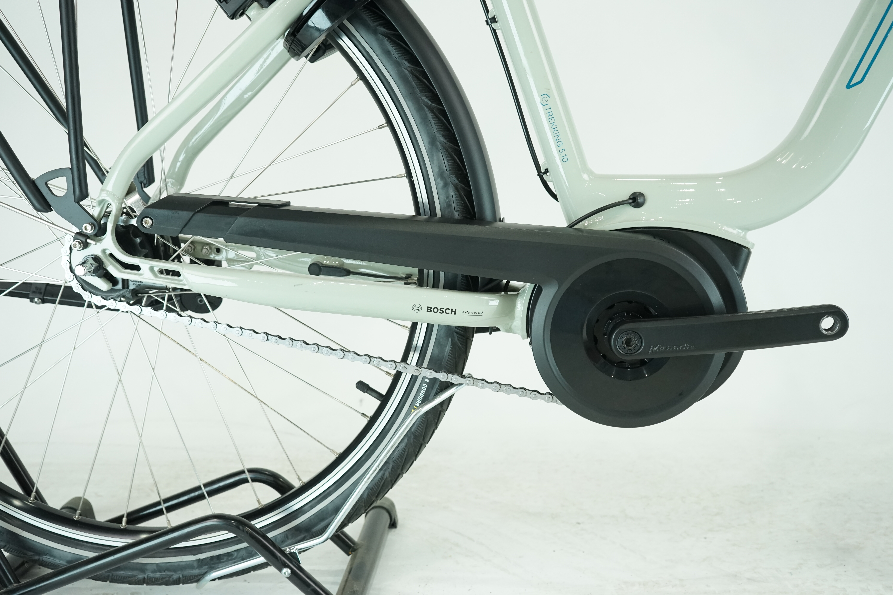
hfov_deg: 51.9
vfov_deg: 35.9
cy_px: 298
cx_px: 446
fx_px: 918
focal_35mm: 37
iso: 1600
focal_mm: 37
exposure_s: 1/200
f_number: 5.6
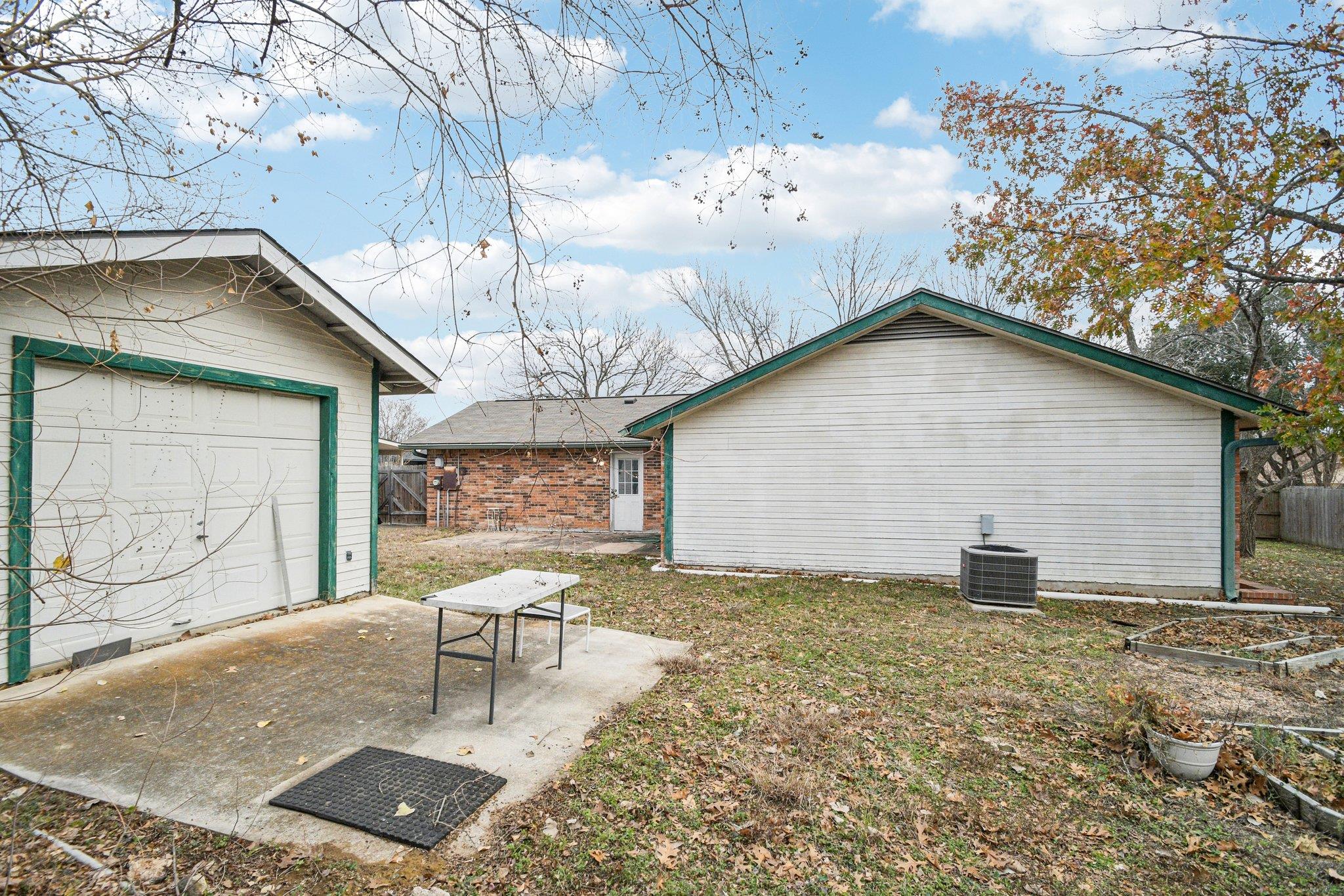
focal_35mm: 15
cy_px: 448
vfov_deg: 77.3
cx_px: 672
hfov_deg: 100.4
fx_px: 560
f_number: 8
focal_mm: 10
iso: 400
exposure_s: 1/640
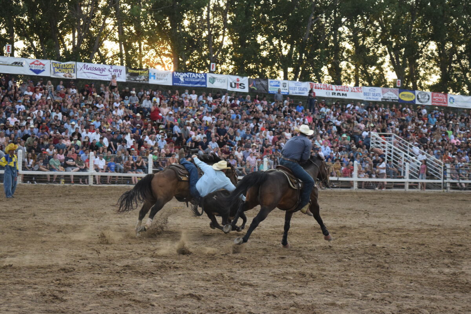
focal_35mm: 82
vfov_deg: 16.6
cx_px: 236
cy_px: 157
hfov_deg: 24.6
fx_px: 1079
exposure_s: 1/500
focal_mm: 55
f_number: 5.6
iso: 1600
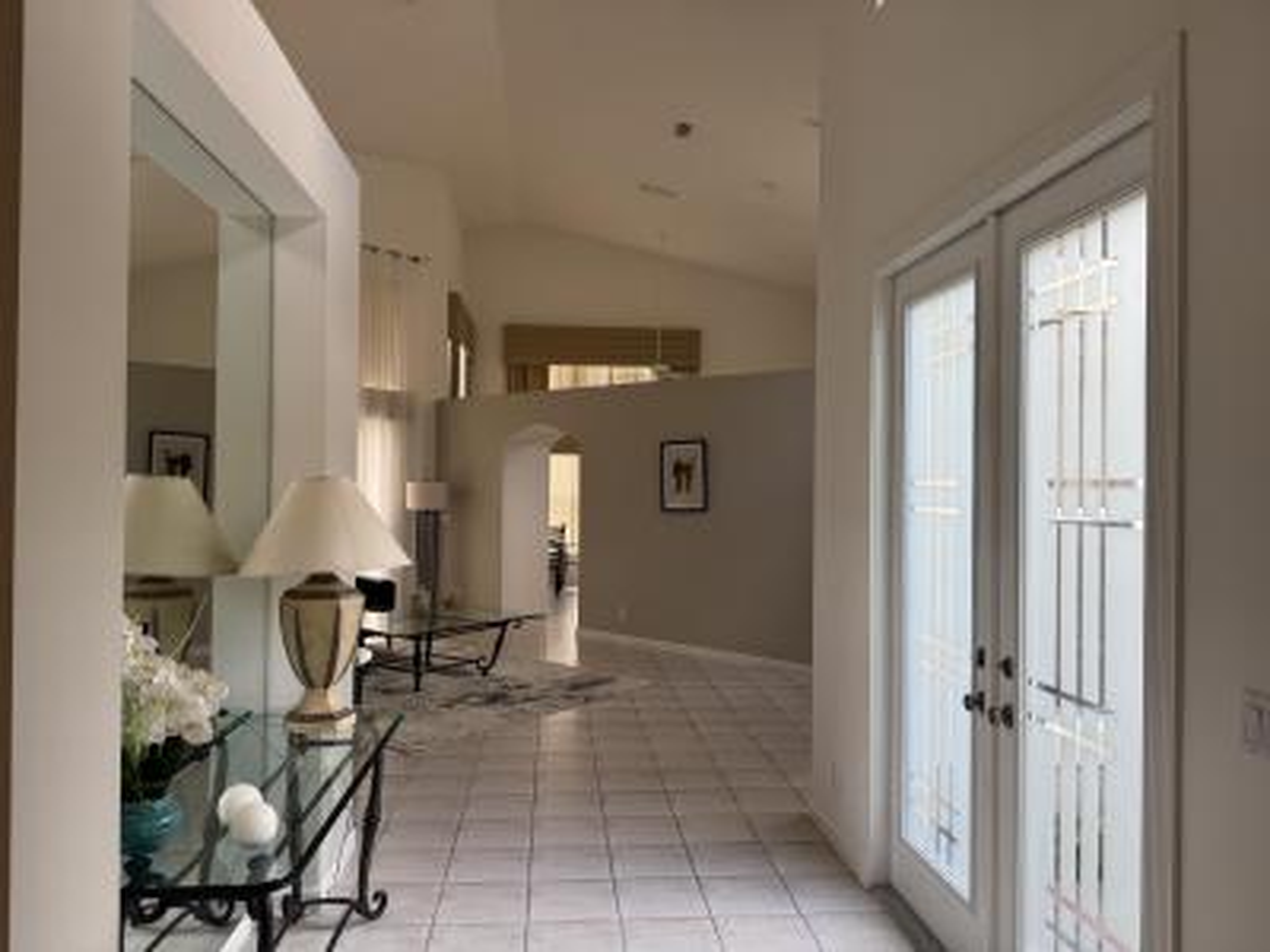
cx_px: 635
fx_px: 881
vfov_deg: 56.8
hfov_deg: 71.6
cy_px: 476
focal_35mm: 24
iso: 64
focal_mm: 6.76
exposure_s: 1/120
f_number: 1.78
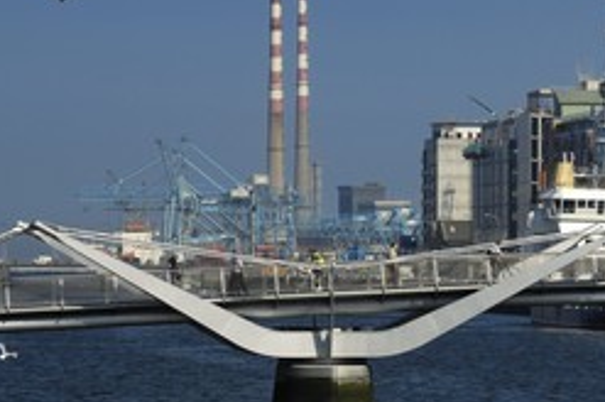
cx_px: 423
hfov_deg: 6.0
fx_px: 5788
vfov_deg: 4.0
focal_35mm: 345
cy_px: 196
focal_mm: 135
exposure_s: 1/400
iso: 100
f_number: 8.5
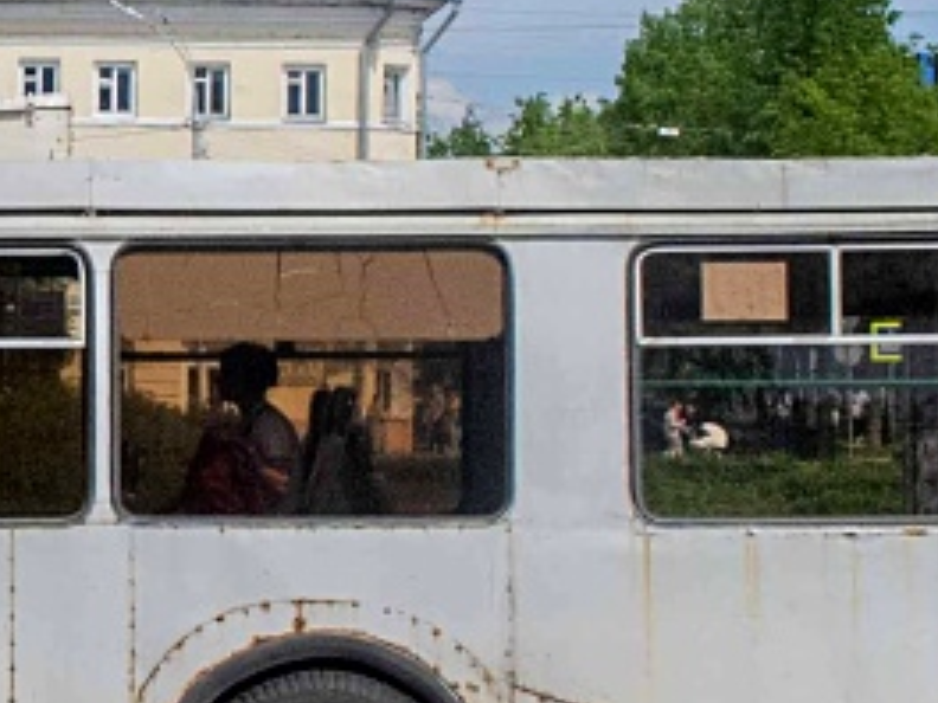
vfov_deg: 6.7
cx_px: -338
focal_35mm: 220
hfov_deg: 8.8
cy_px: 153
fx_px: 5971
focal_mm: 31
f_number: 11
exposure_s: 1/500
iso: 640
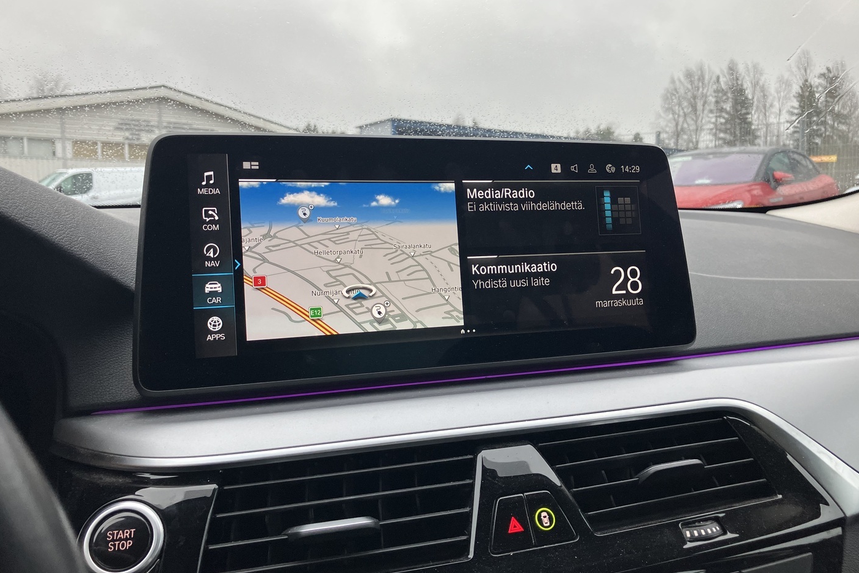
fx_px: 716
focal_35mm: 30
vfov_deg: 43.6
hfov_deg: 61.9
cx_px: 431
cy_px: 279
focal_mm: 3.99
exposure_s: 1/98
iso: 64
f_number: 1.8
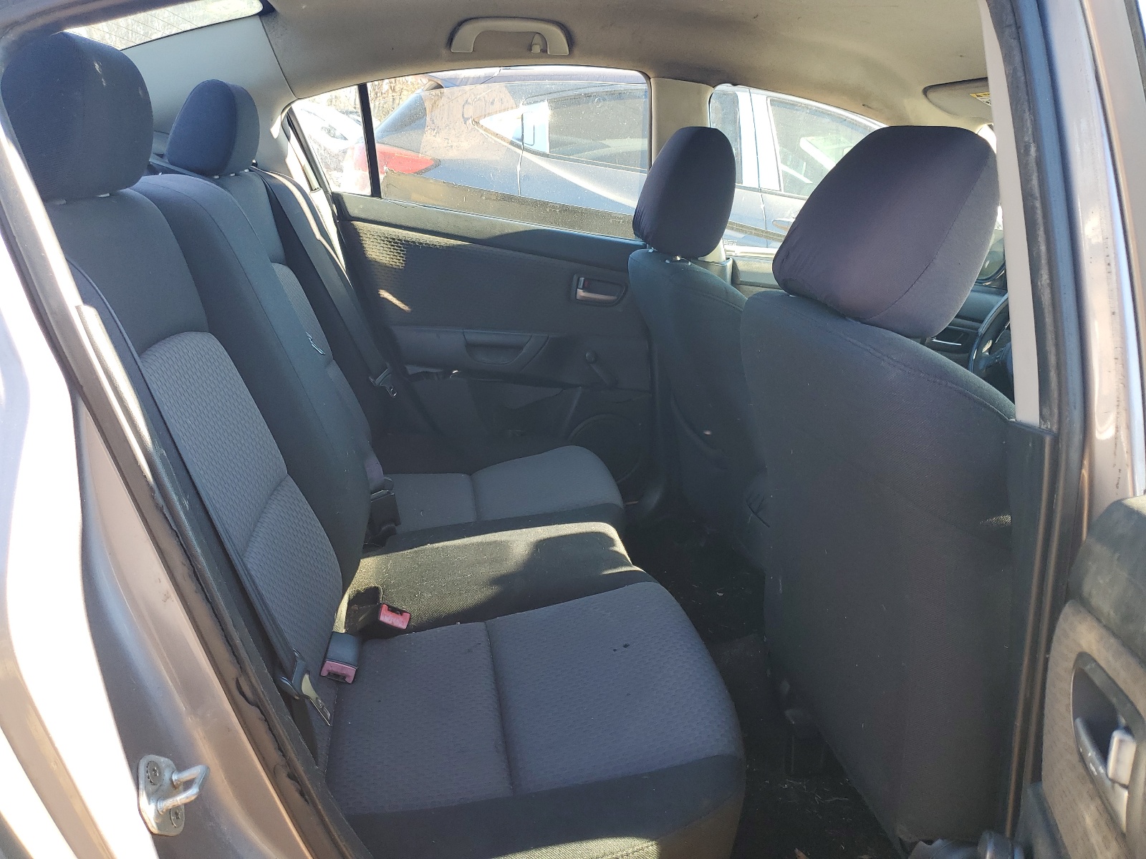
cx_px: 573
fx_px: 861
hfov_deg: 67.3
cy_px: 430
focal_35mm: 26
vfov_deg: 53.1
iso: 50
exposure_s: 1/169
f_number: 1.5
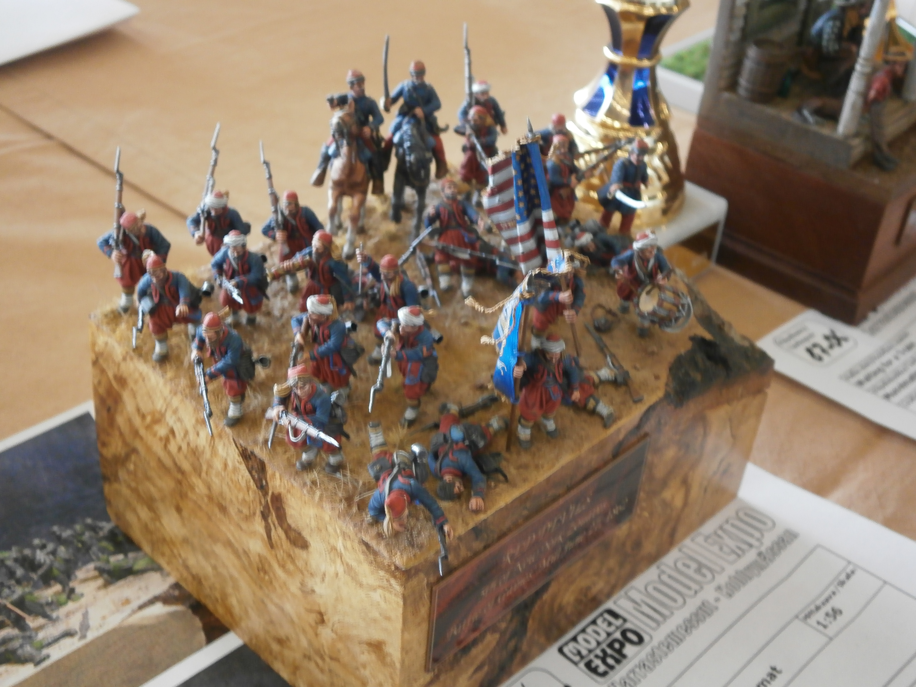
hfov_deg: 40.4
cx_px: 458
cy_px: 344
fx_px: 1244
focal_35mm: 47
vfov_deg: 30.9
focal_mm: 8.3
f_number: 3.4
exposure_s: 1/15
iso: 200
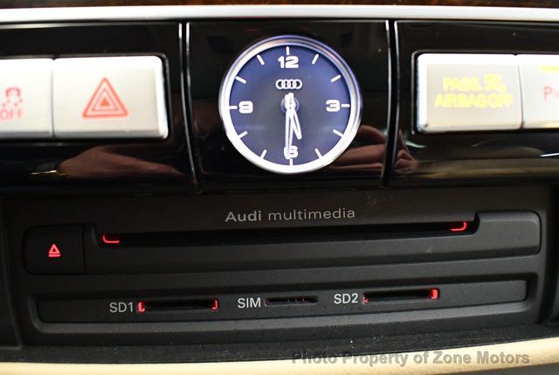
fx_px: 560
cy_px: 188
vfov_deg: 37.0
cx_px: 280
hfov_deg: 53.1
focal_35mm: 36
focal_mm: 18
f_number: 3.5
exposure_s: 1/60
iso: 6400
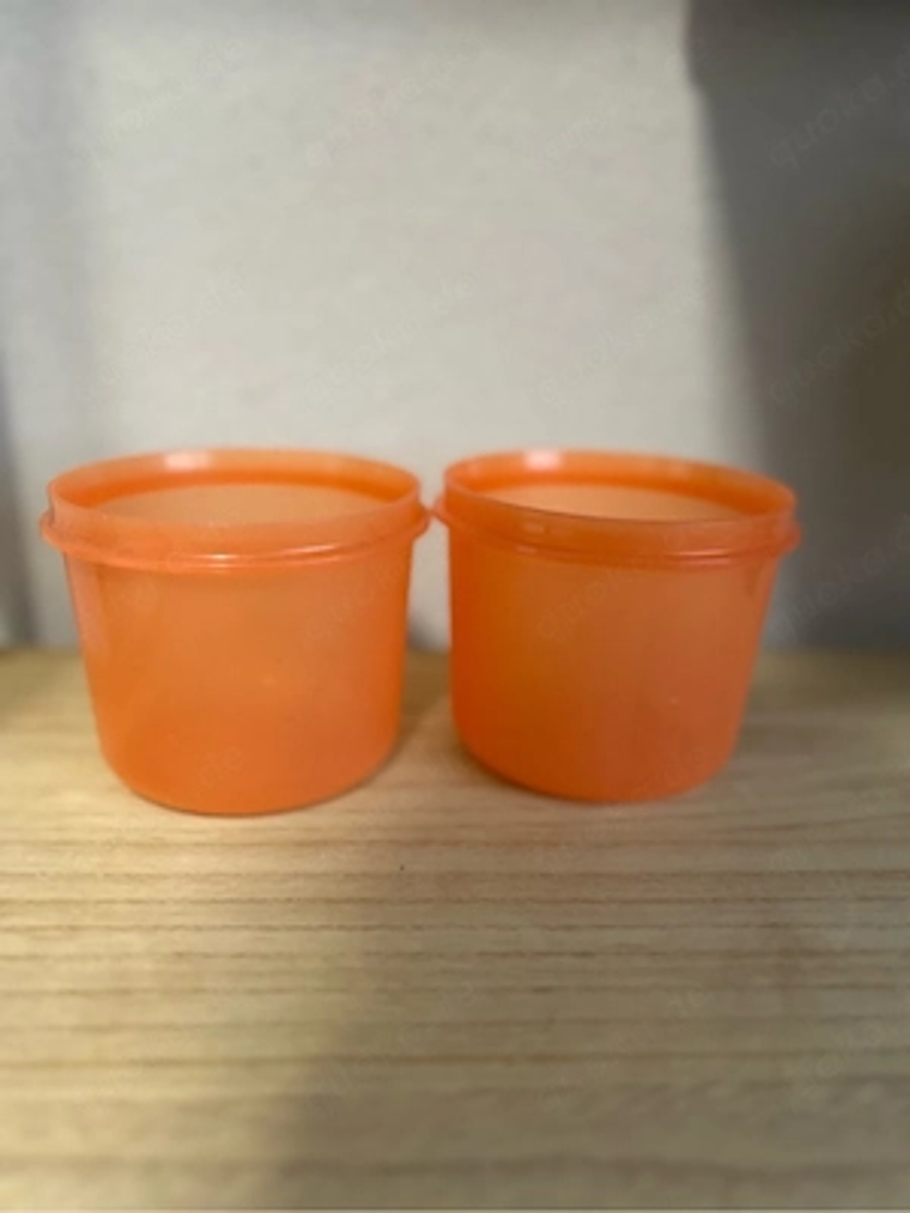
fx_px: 911
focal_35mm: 26
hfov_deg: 53.1
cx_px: 455
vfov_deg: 67.3
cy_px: 606
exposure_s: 1/60
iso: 320
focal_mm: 5.7
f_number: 1.5
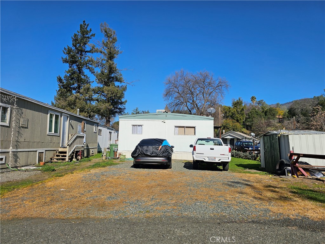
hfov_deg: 73.9
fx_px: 216
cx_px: 162
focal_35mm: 23
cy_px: 122
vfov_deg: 58.9
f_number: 1.7
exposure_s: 1/1628
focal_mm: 6.3
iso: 12
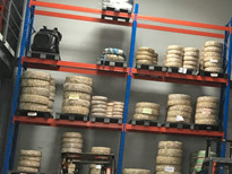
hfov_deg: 21.3
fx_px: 570
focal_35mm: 85
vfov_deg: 17.4
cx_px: 282
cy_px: 84
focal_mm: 4.15
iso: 100
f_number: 2.2
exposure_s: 1/33
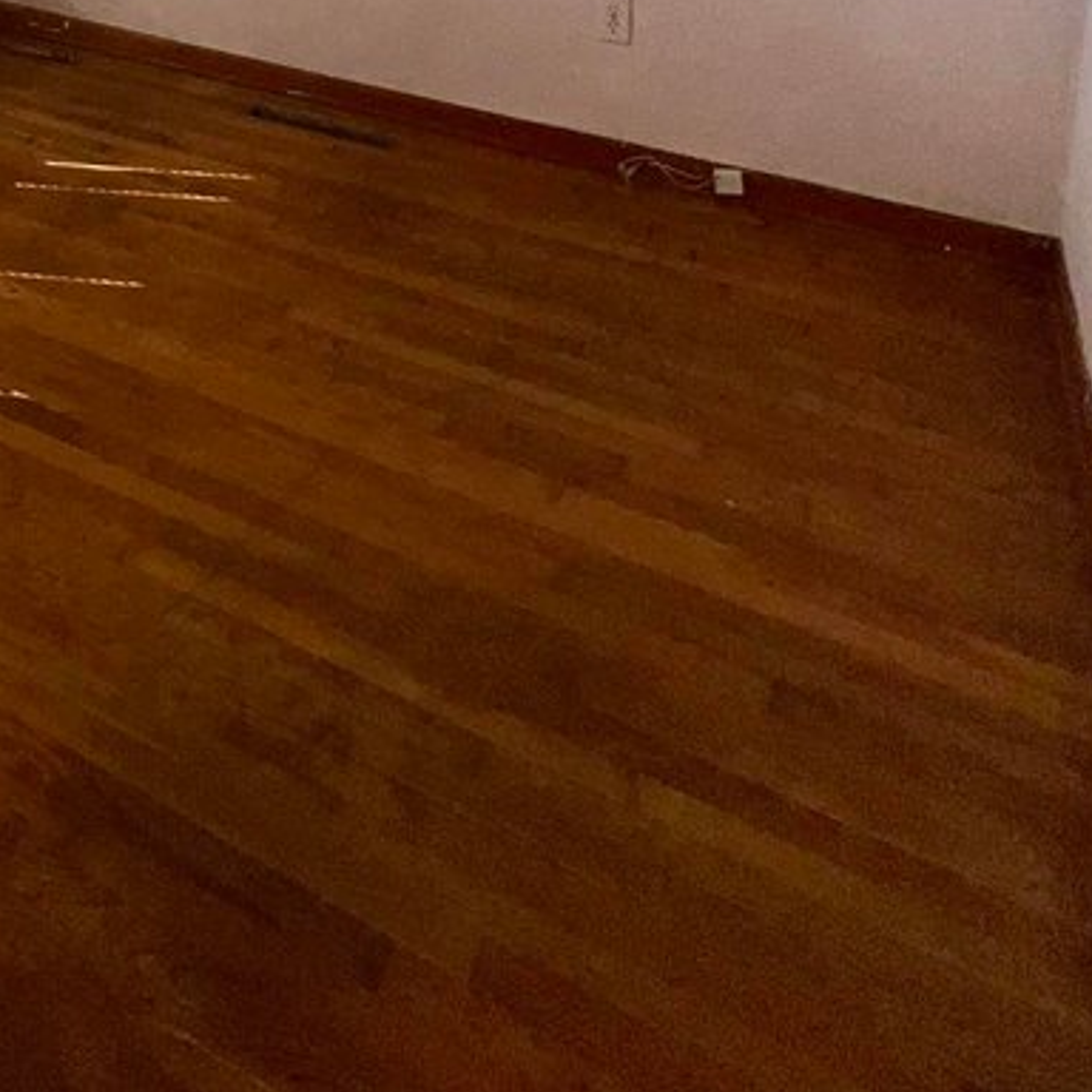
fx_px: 1213
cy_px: -252
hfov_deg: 43.3
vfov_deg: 36.2
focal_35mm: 34
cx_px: 64
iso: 25
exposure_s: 1/128
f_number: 1.8
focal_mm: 1.57
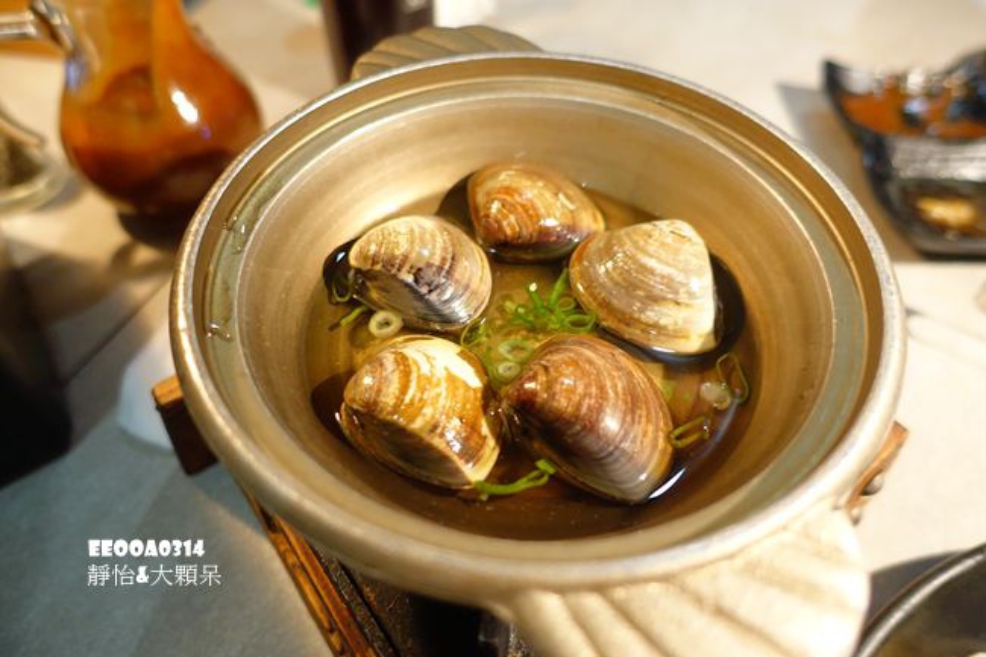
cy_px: 328
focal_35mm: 24
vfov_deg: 53.1
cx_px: 493
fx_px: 657
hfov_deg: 73.8
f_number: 1.8
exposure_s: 1/13
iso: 800
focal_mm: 8.8
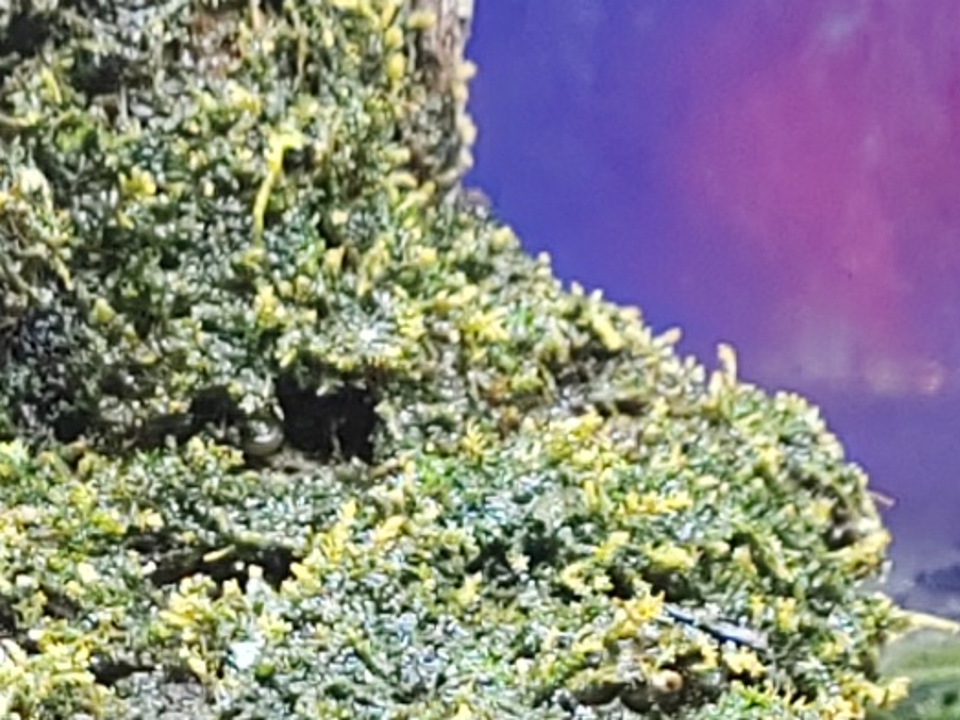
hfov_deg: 9.4
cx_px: 267
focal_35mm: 211
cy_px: 1722
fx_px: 5852
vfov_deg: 6.7
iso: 250
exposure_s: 1/100
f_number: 1.9
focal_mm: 5.52
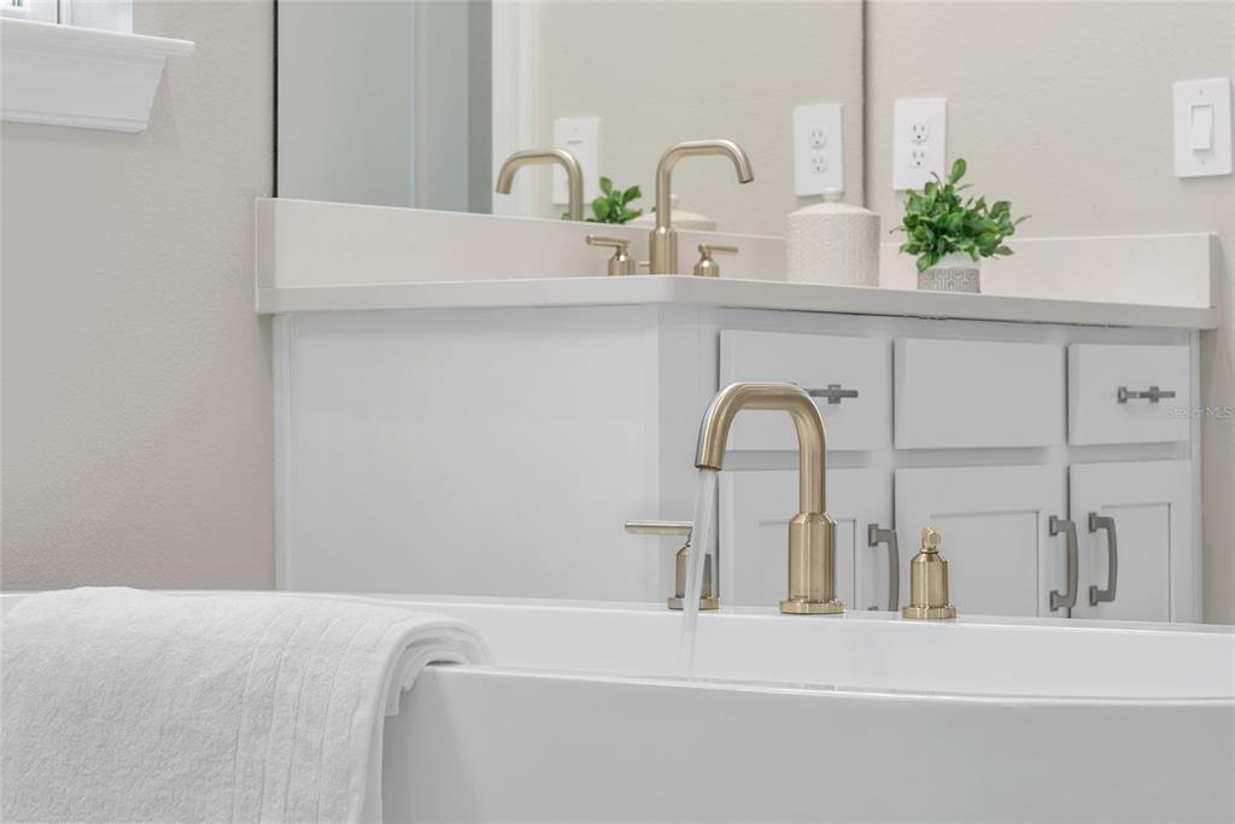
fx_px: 3396
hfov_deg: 20.6
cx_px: 618
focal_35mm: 99
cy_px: 412
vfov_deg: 13.8
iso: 40
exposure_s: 1/1.67
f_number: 9
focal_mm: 66
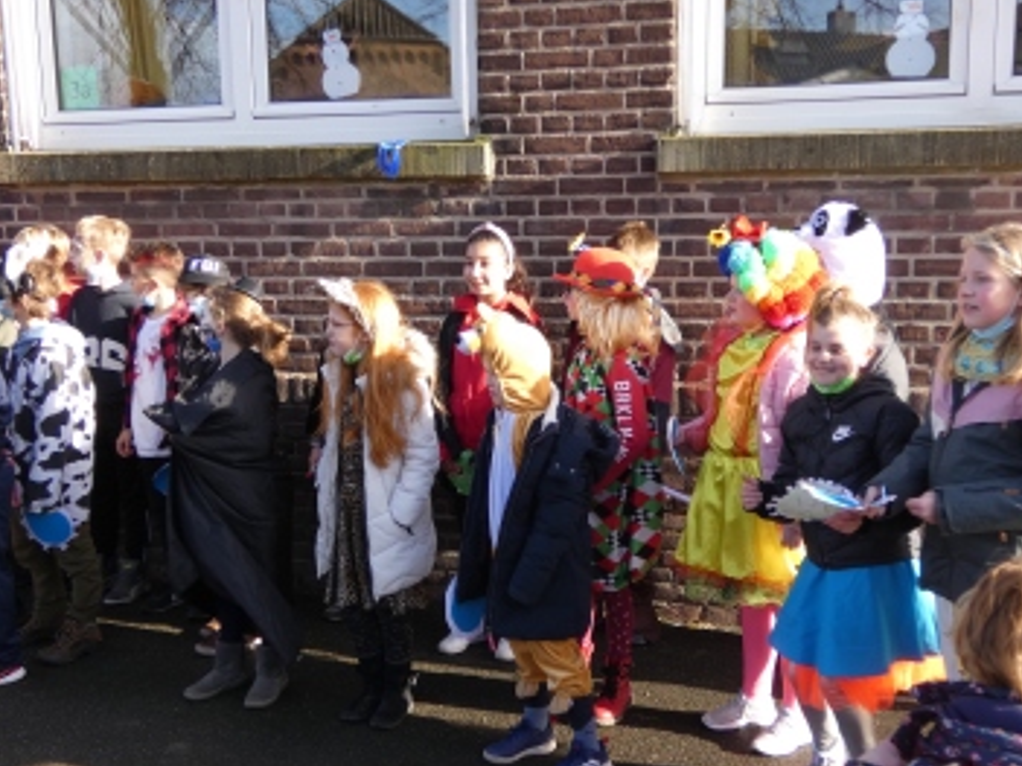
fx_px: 1210
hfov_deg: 45.8
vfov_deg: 35.1
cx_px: 544
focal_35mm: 41
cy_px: 425
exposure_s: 1/160
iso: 80
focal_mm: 6.5
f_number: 3.5
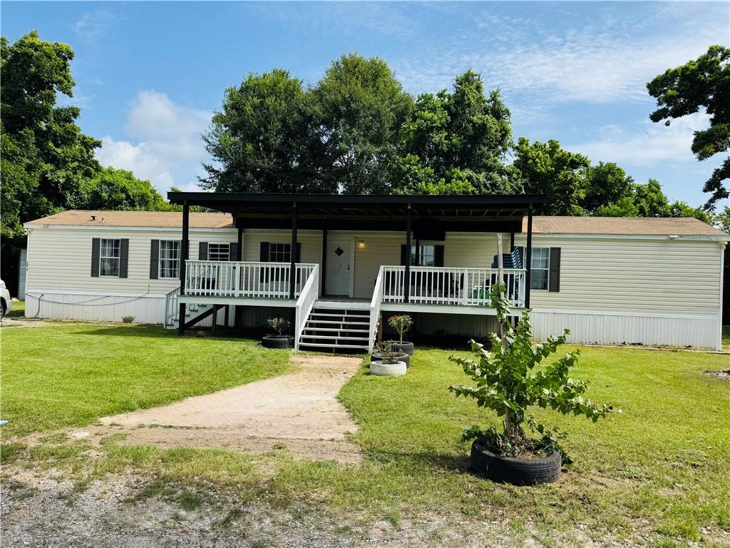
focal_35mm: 24
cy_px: 274
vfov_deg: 56.8
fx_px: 506
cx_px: 365
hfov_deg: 71.6
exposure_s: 1/4049
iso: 80
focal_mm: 6.76
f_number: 1.78
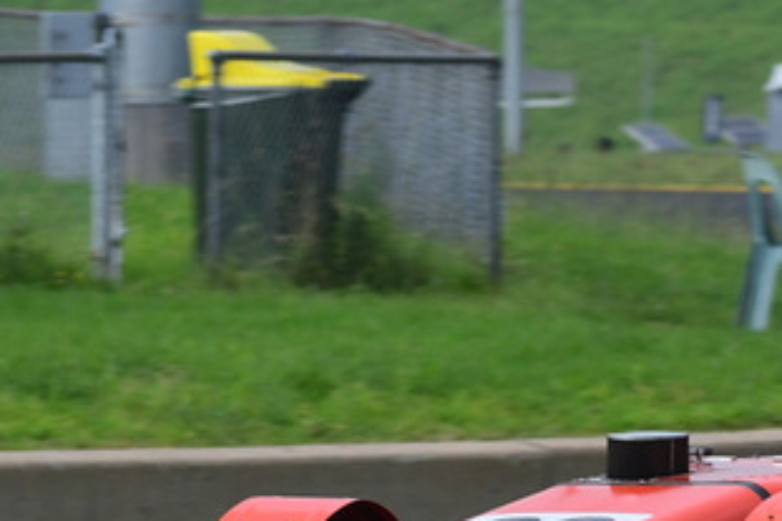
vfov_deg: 1.4
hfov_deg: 2.1
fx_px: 20972
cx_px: 817
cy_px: 322
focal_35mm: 966
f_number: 10
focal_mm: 250
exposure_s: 1/640
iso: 800
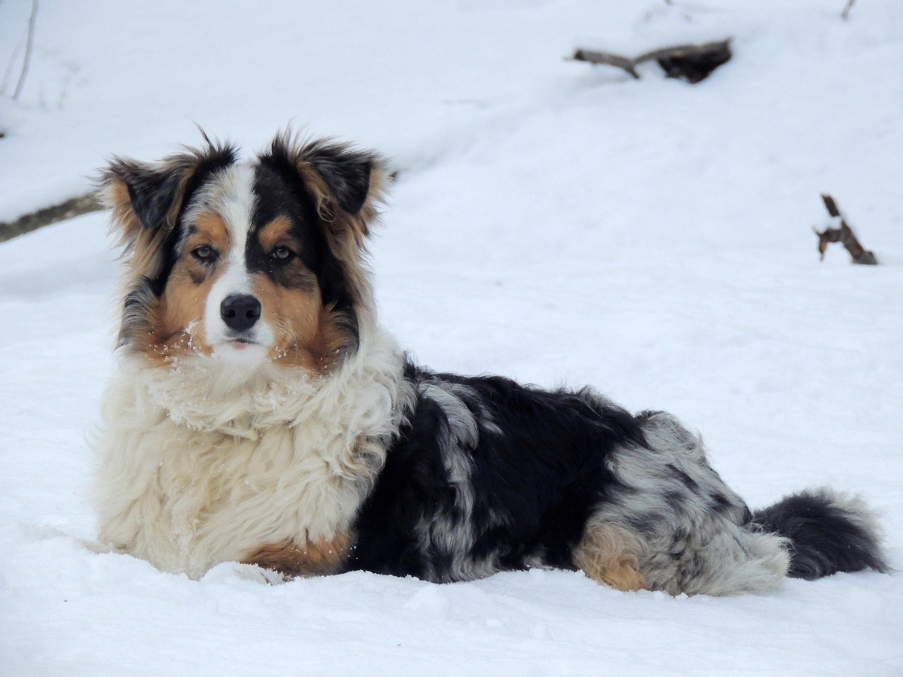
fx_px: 7826
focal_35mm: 300
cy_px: 338
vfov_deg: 5.0
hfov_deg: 6.6
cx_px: 452
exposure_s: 1/640
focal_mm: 53.5
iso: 400
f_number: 4.8
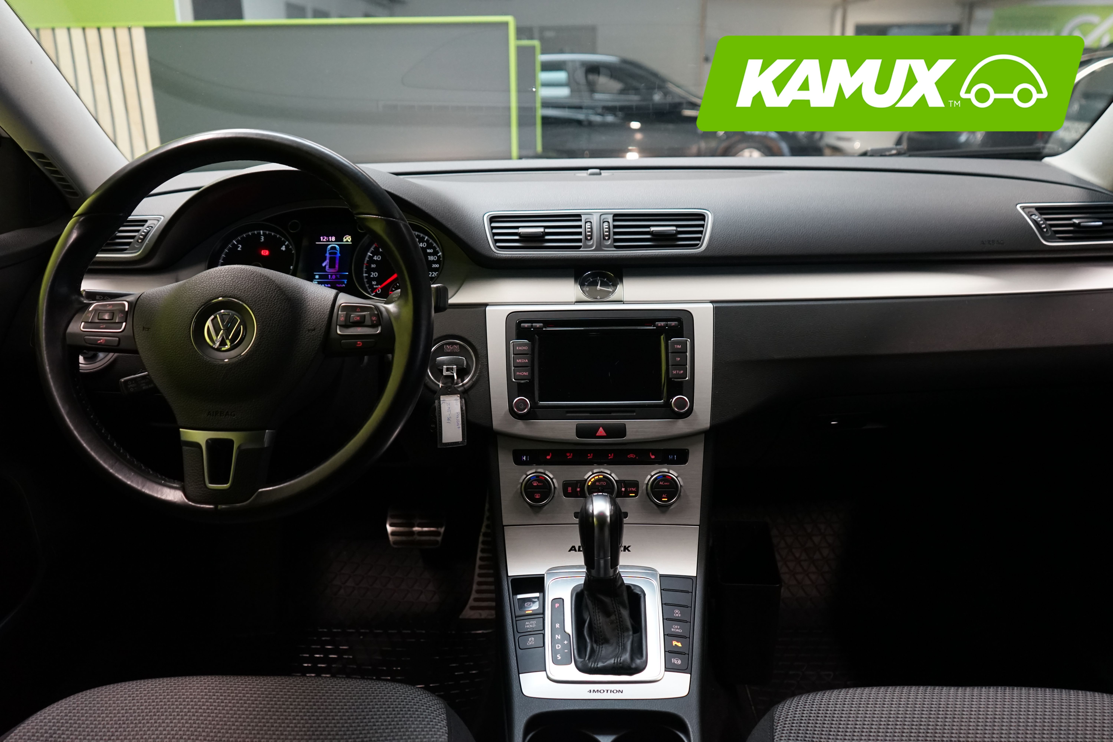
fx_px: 866
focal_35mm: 28
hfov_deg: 65.5
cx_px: 556
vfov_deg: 46.4
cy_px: 371
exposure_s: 1/30
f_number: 4.5
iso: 2000
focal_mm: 28
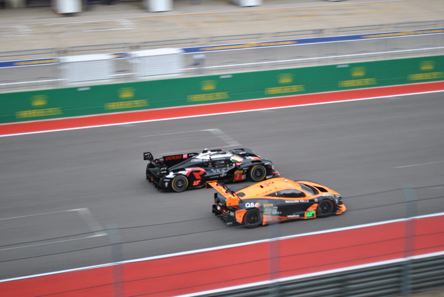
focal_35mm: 82
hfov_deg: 24.6
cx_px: 222
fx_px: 1018
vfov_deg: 16.6
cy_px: 148
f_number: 5.6
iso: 100
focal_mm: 55
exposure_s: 1/125
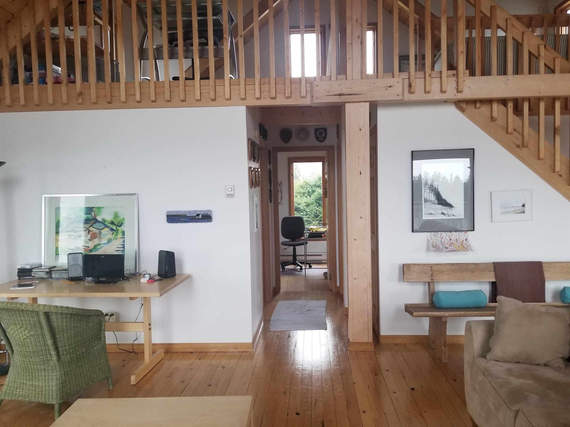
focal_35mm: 26
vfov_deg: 53.1
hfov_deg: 67.3
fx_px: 428
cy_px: 214
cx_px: 285
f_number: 1.7
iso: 200
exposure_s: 1/60
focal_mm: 4.3
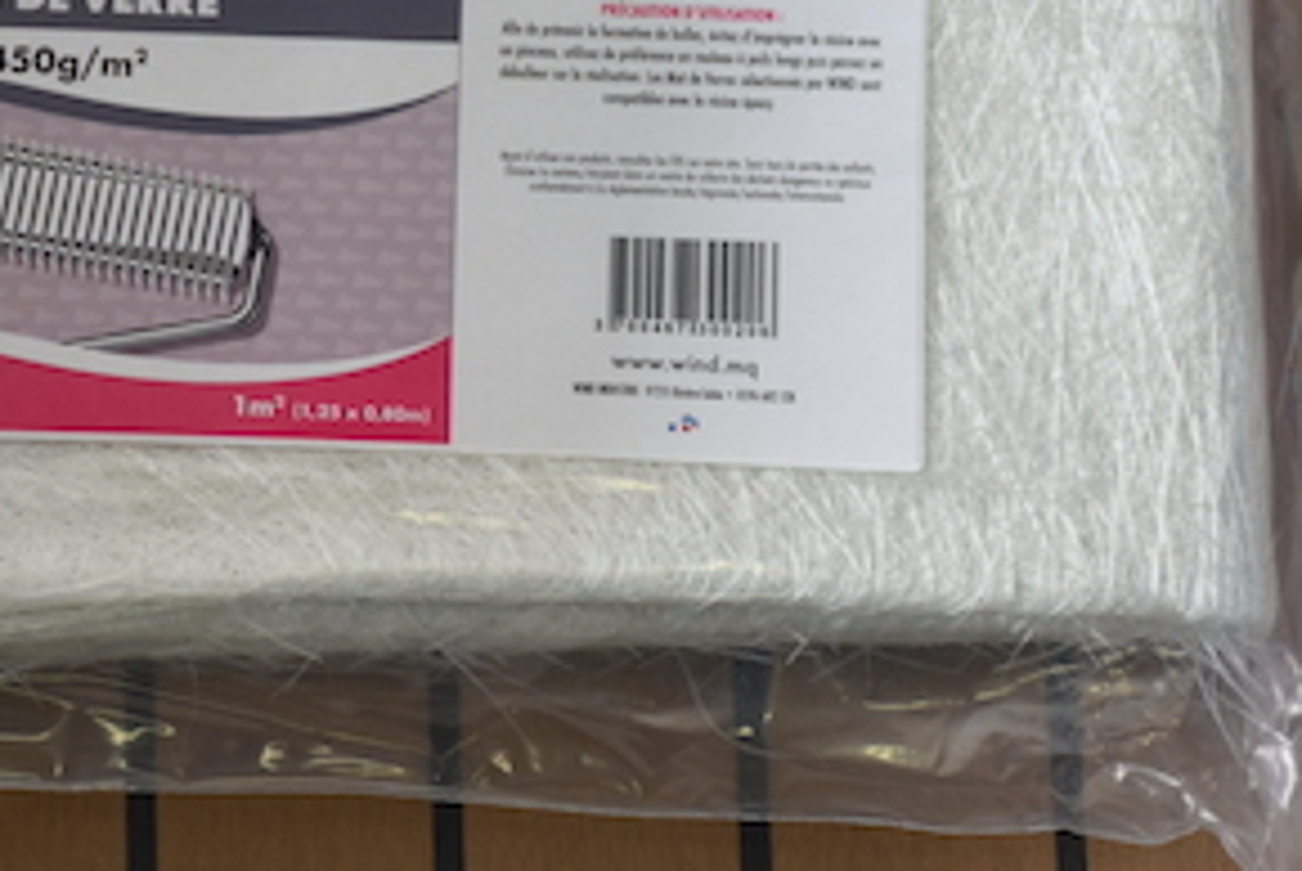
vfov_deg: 6.7
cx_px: 274
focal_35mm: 205
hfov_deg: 10.0
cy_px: 177
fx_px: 7421
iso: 400
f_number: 5
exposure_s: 1/80
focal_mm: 62
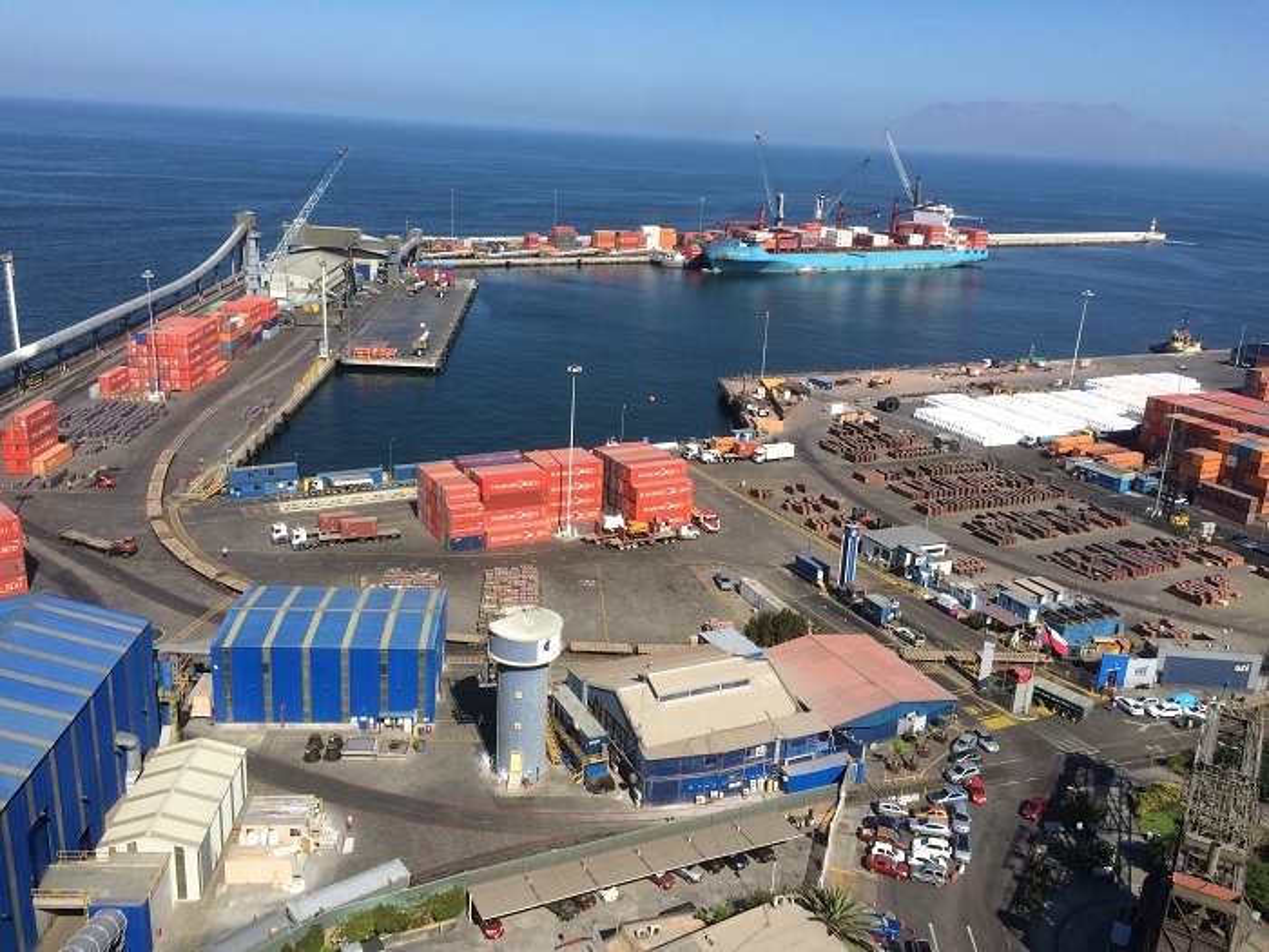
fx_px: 1063
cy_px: 476
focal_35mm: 29
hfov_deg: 61.7
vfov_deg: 48.2
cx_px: 634
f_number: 2.2
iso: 32
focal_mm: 4.15
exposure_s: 1/2564
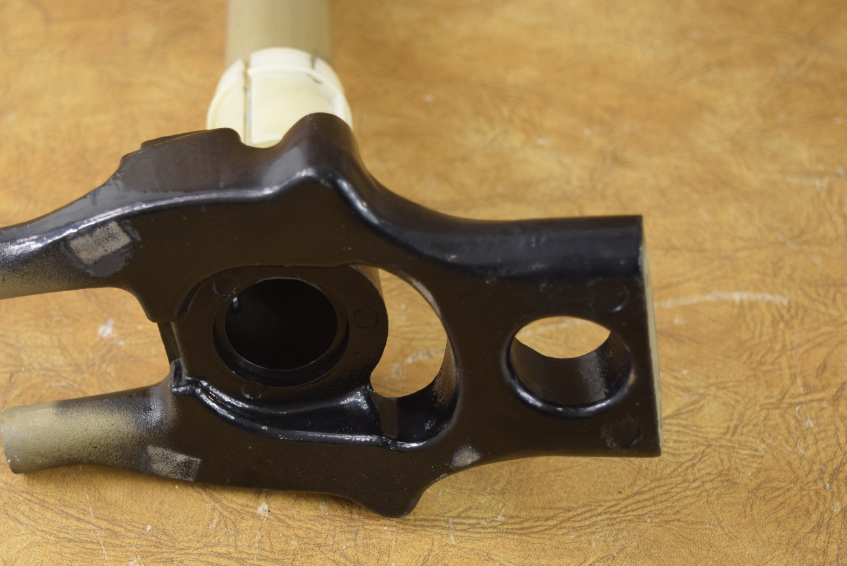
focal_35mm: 74
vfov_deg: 18.5
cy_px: 313
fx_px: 1742
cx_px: 332
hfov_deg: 27.3
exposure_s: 1/125
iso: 450
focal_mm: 40
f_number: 5.6
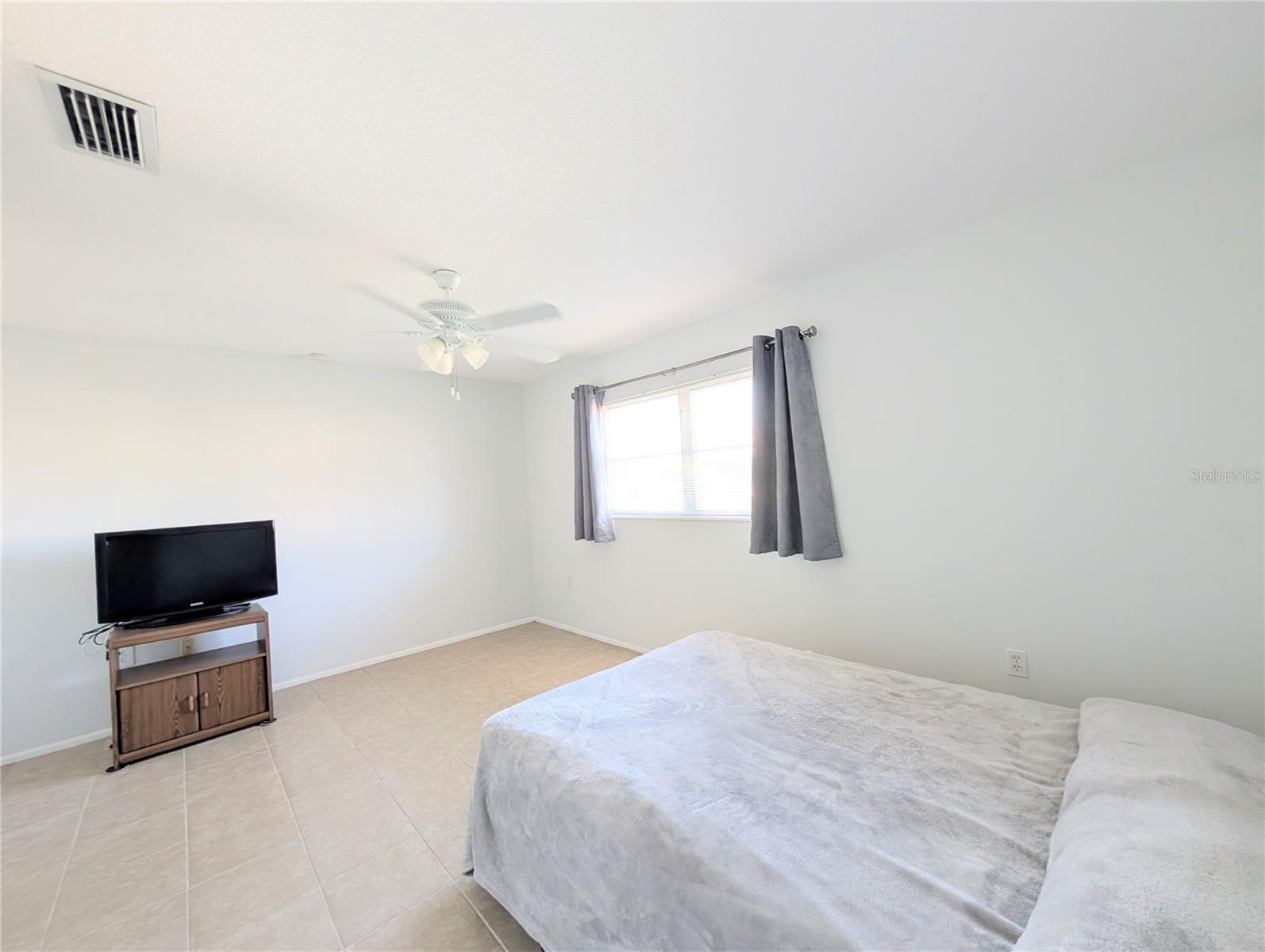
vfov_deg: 94.6
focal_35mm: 12
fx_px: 439
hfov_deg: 110.5
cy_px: 476
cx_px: 632
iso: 81
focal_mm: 2.02
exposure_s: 1/53.7
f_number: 1.7
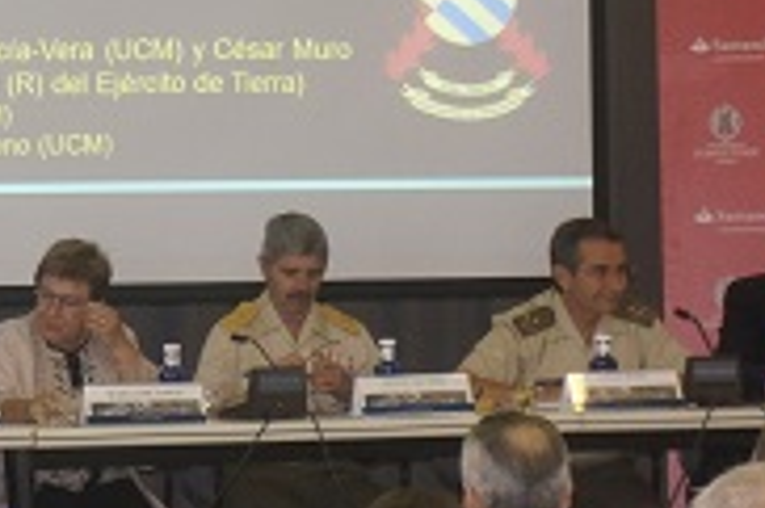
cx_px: 88
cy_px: 294
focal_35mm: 198
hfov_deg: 10.3
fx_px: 4204
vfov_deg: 6.9
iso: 2000
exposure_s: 1/60
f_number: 5.6
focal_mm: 50
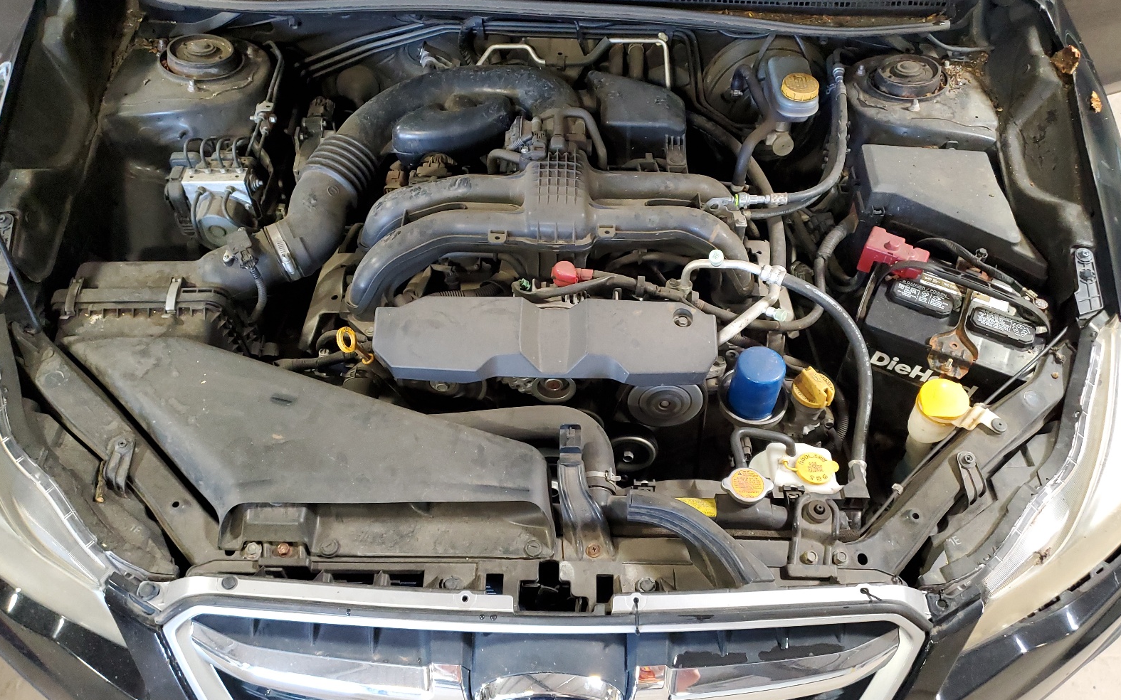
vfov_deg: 44.5
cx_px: 566
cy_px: 322
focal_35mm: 28
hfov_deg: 66.5
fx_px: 855
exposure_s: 1/60.2
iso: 327
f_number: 1.5
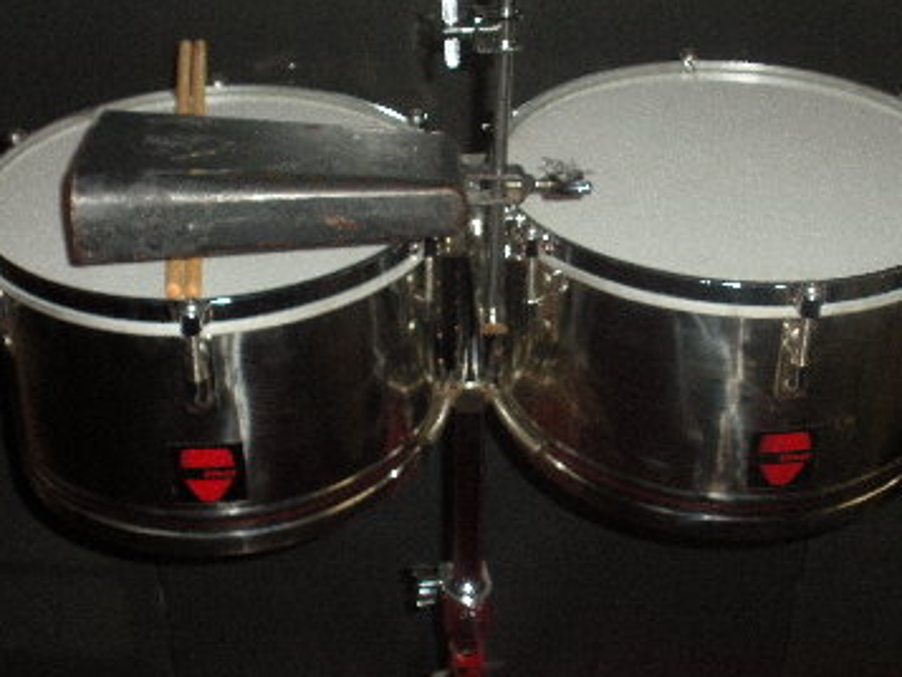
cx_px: 478
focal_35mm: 56
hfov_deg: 34.3
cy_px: 333
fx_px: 1460
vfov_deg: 26.1
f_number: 4.4
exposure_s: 1/60
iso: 400
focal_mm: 9.1
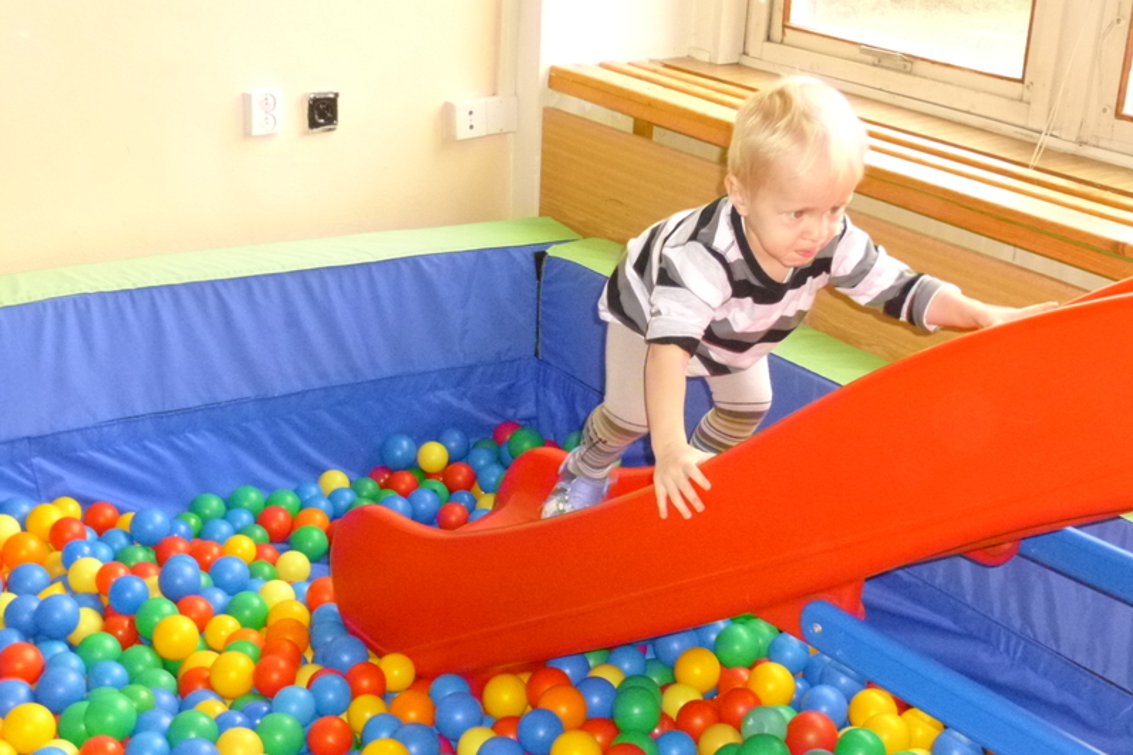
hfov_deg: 41.9
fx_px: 1479
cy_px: 385
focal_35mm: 47
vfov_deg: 28.6
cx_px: 566
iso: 640
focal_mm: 8
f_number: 3.9
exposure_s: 1/60
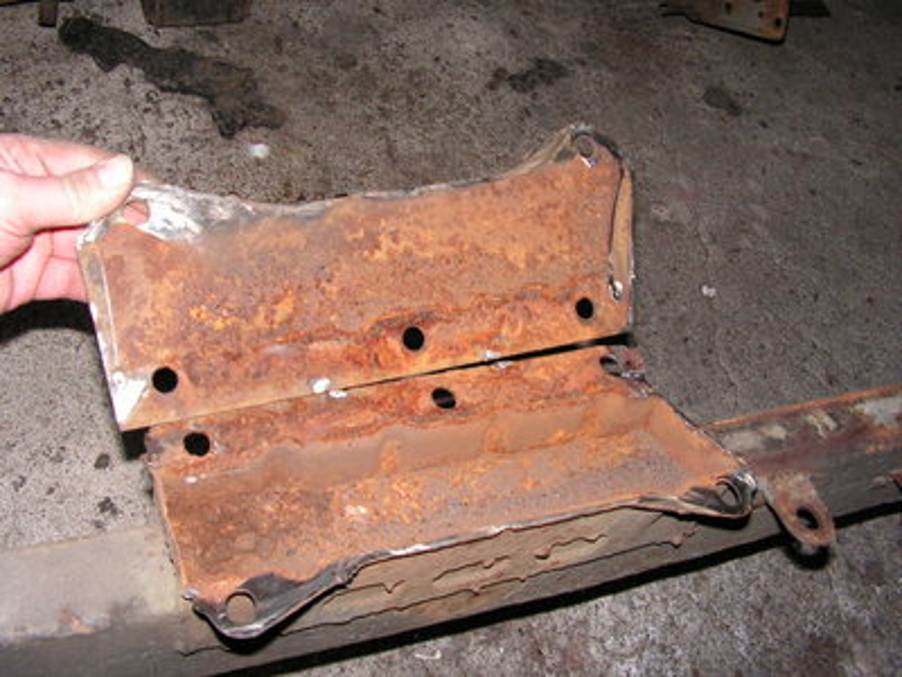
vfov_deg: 39.7
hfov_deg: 51.4
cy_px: 338
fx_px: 938
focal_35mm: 36
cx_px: 451
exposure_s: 1/40
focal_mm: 6
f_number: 4.8
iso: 200
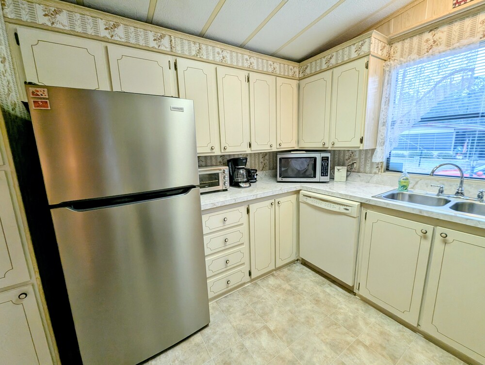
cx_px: 242
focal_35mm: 13
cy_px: 182
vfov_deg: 90.1
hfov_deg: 106.1
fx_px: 182
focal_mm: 1.95
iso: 128
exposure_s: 1/120
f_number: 2.2
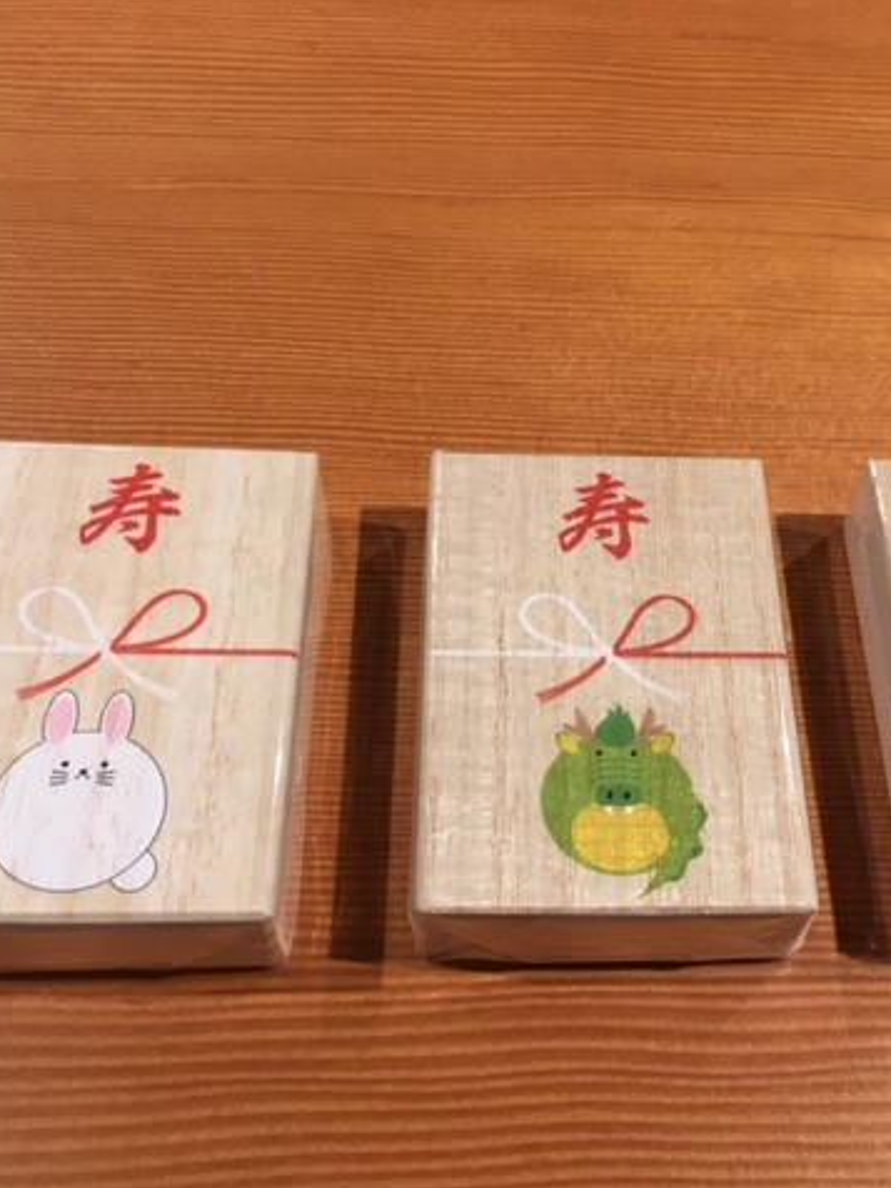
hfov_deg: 36.5
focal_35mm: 39
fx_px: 1338
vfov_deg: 47.9
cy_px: 596
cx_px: 572
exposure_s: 1/30
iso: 25
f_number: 2.2
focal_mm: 4.15
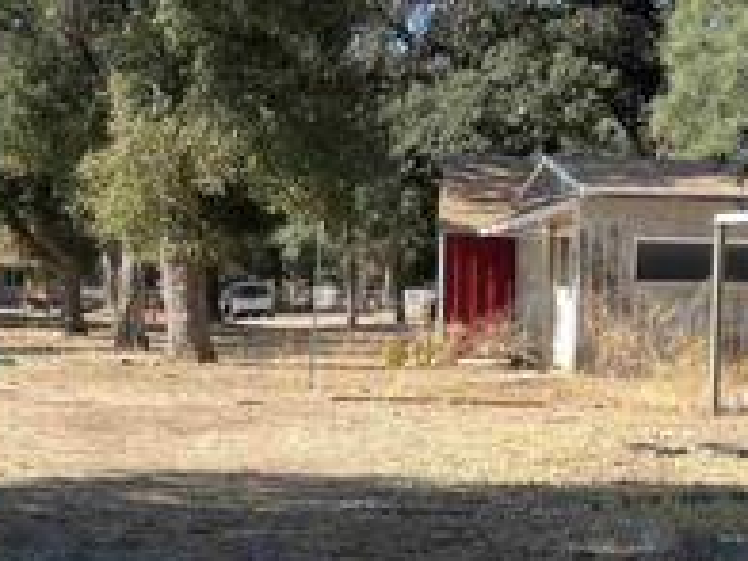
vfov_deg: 17.4
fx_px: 1837
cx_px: 126
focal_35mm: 85
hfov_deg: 22.6
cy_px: 336
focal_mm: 5.7
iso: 50
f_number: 1.5
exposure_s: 1/1531
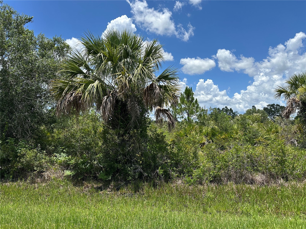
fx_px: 212
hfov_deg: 71.6
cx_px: 153
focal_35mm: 24
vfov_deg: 56.8
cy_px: 114
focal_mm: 6.86
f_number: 1.78
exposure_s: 1/4184
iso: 80
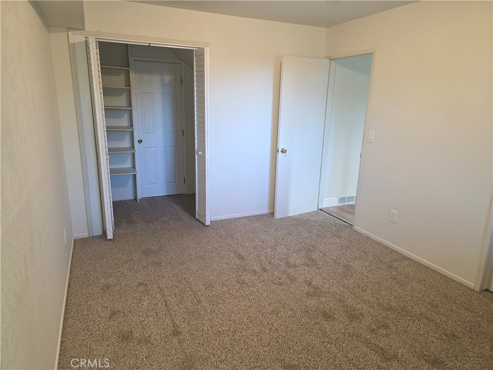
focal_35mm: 23
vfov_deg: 58.9
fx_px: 328
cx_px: 246
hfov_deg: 73.9
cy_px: 185
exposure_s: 1/30
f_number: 1.7
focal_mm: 6.3
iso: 100
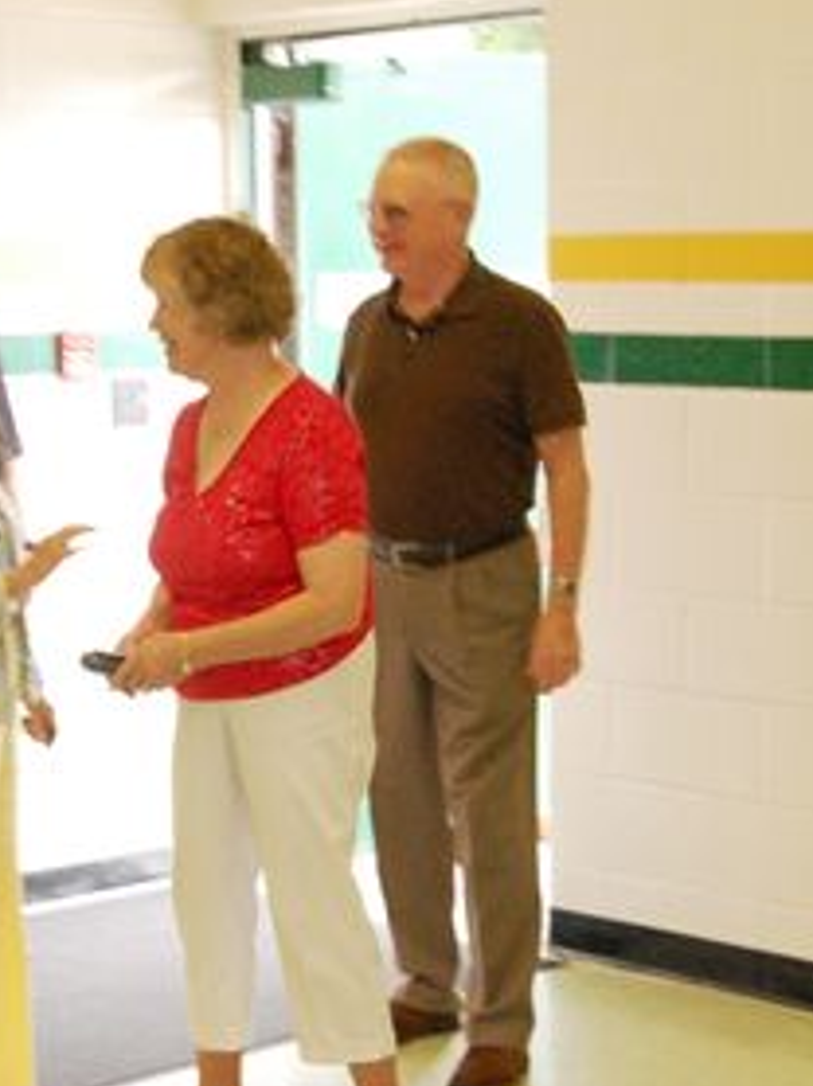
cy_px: 680
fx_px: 2603
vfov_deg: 23.5
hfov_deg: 17.8
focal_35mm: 83
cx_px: 395
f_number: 8
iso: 1600
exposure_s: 1/25
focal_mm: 40
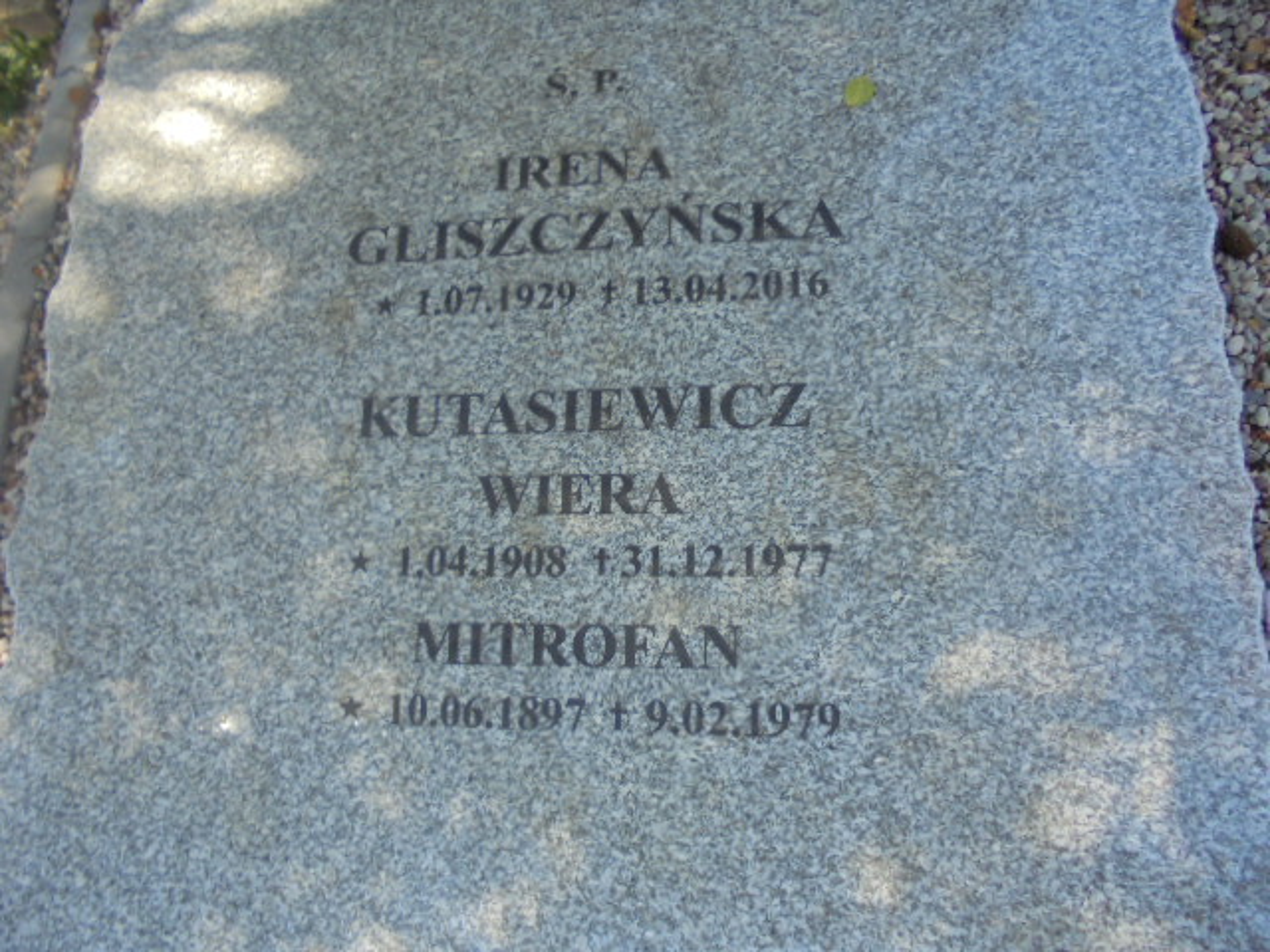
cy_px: 476
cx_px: 635
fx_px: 954
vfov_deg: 53.1
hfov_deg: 67.3
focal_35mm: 26
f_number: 3.5
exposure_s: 1/100
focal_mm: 4.6
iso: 100
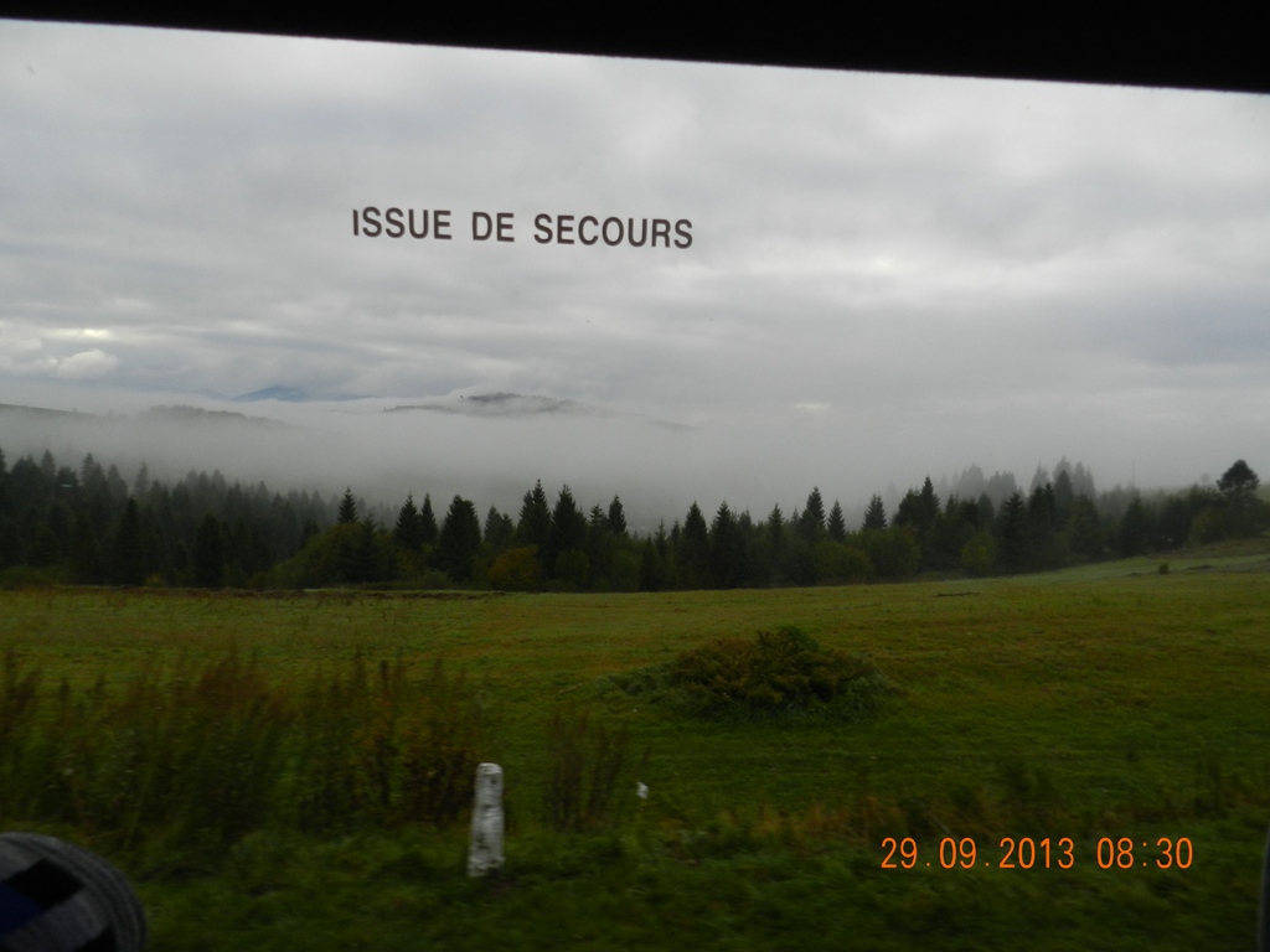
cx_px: 635
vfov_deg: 58.9
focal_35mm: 23
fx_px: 844
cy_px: 476
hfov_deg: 73.9
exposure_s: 1/320
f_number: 3.4
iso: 160
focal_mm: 4
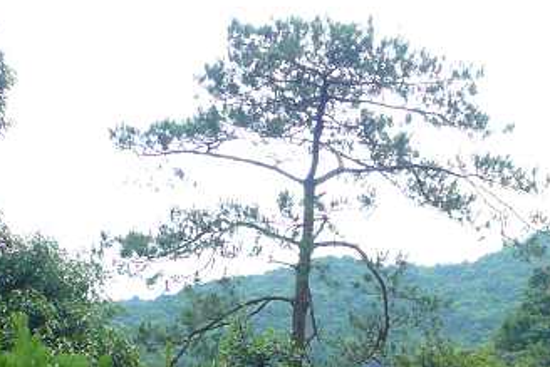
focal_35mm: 71
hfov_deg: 26.7
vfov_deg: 18.6
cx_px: 568
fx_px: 1085
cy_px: 375
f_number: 2.8
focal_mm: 4.6
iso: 100
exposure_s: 1/640
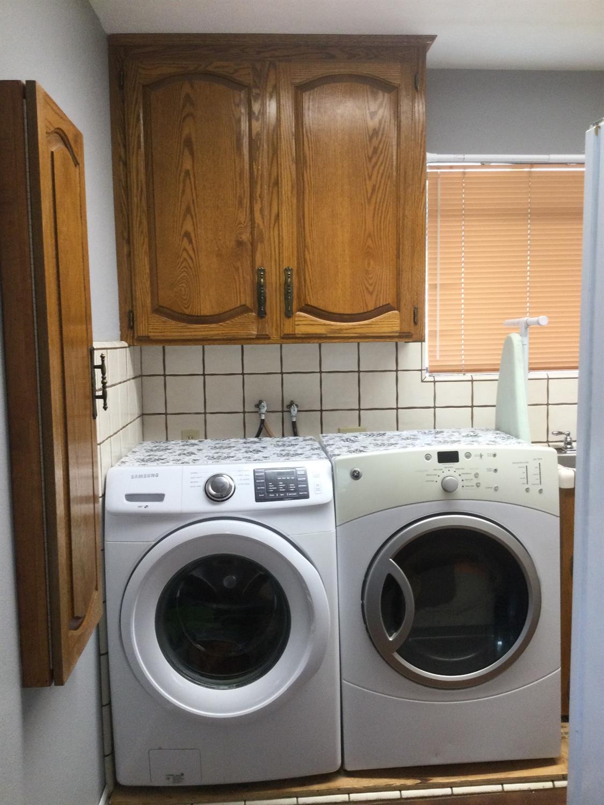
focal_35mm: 31
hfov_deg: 45.4
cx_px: 302
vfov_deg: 58.4
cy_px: 402
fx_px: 721
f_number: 2.4
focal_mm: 3.3
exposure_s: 1/30
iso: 64
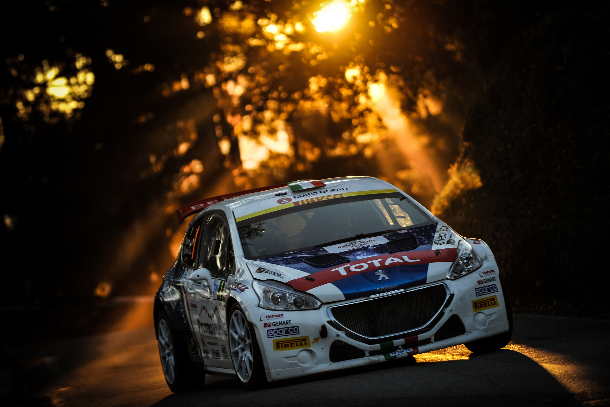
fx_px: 3406
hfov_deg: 10.2
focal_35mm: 201
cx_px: 306
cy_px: 204
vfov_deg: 6.8
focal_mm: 200
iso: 250
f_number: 2.8
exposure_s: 1/1000
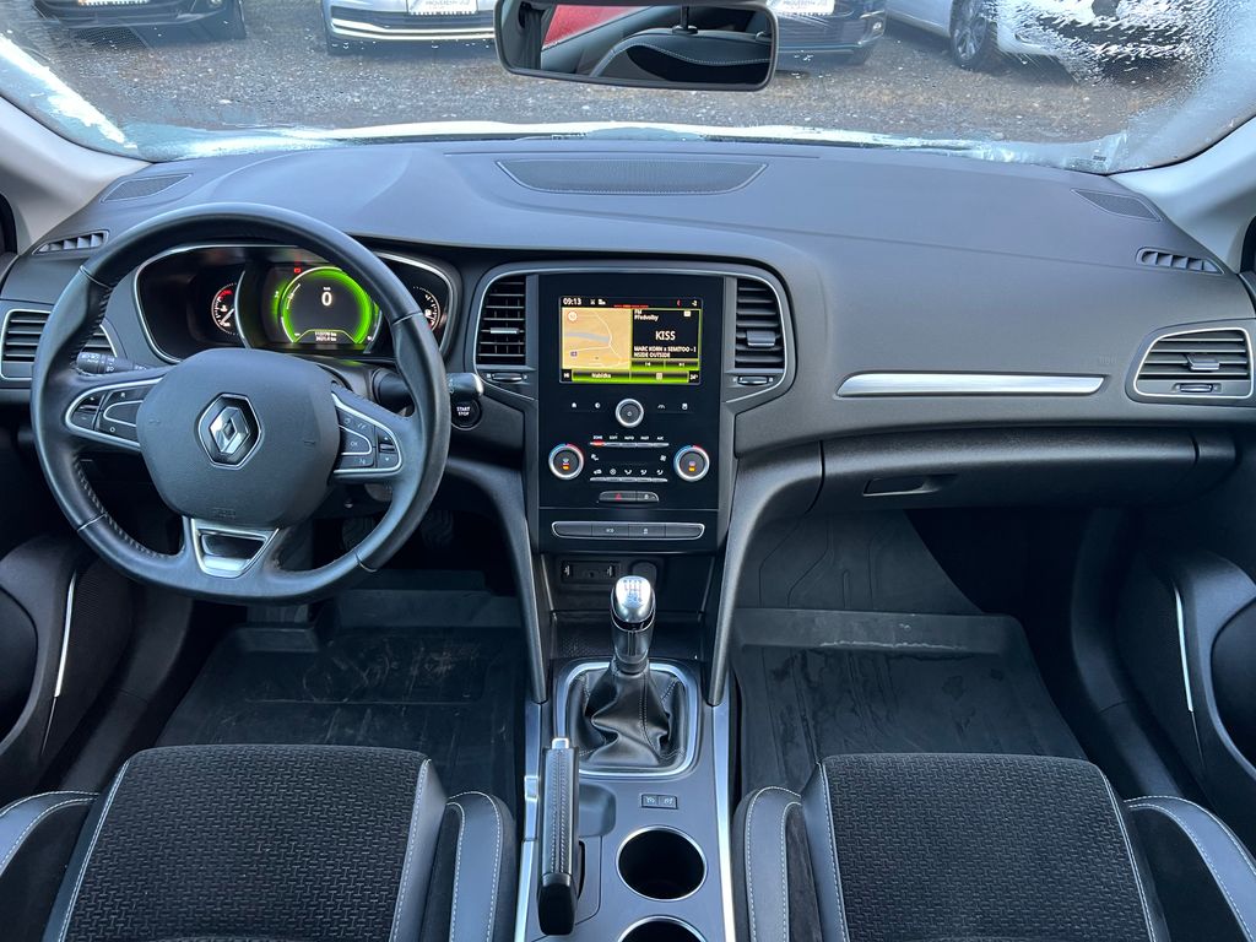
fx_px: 943
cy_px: 471
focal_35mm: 26
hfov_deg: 67.3
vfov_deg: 53.1
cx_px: 628
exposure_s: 1/58
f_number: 1.5
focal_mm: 5.7
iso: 160
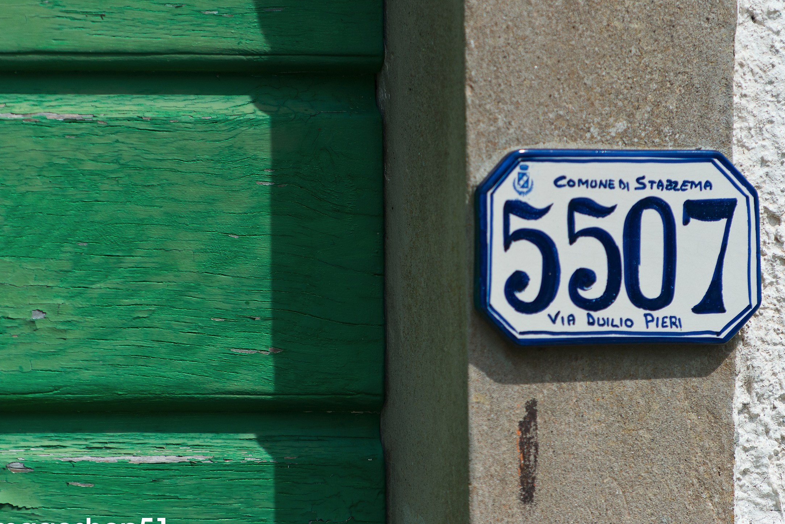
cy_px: 268
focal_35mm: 376
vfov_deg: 3.7
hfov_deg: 5.5
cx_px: 394
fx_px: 8201
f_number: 4.8
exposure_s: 1/5000
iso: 800
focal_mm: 340
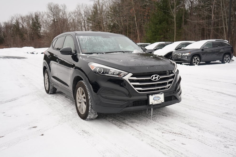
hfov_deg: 58.7
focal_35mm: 32
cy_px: 80
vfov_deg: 41.1
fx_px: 210
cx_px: 116
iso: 500
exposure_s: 1/1250
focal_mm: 31
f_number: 4
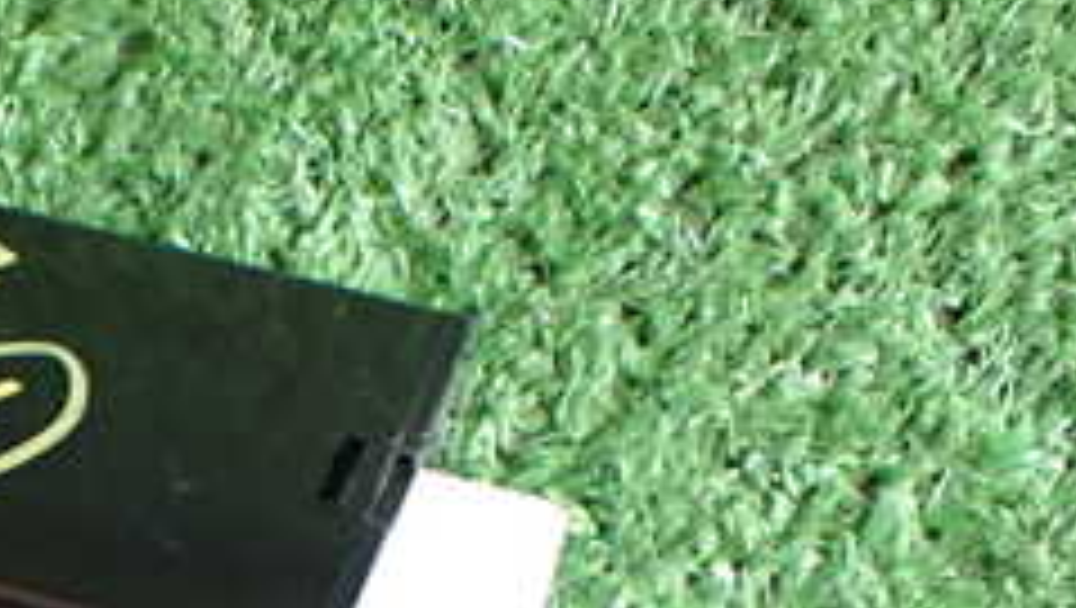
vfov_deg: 14.2
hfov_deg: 23.8
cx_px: -189
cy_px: 797
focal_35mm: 82
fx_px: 2342
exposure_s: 1/80
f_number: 2.3
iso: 800
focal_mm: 5.4
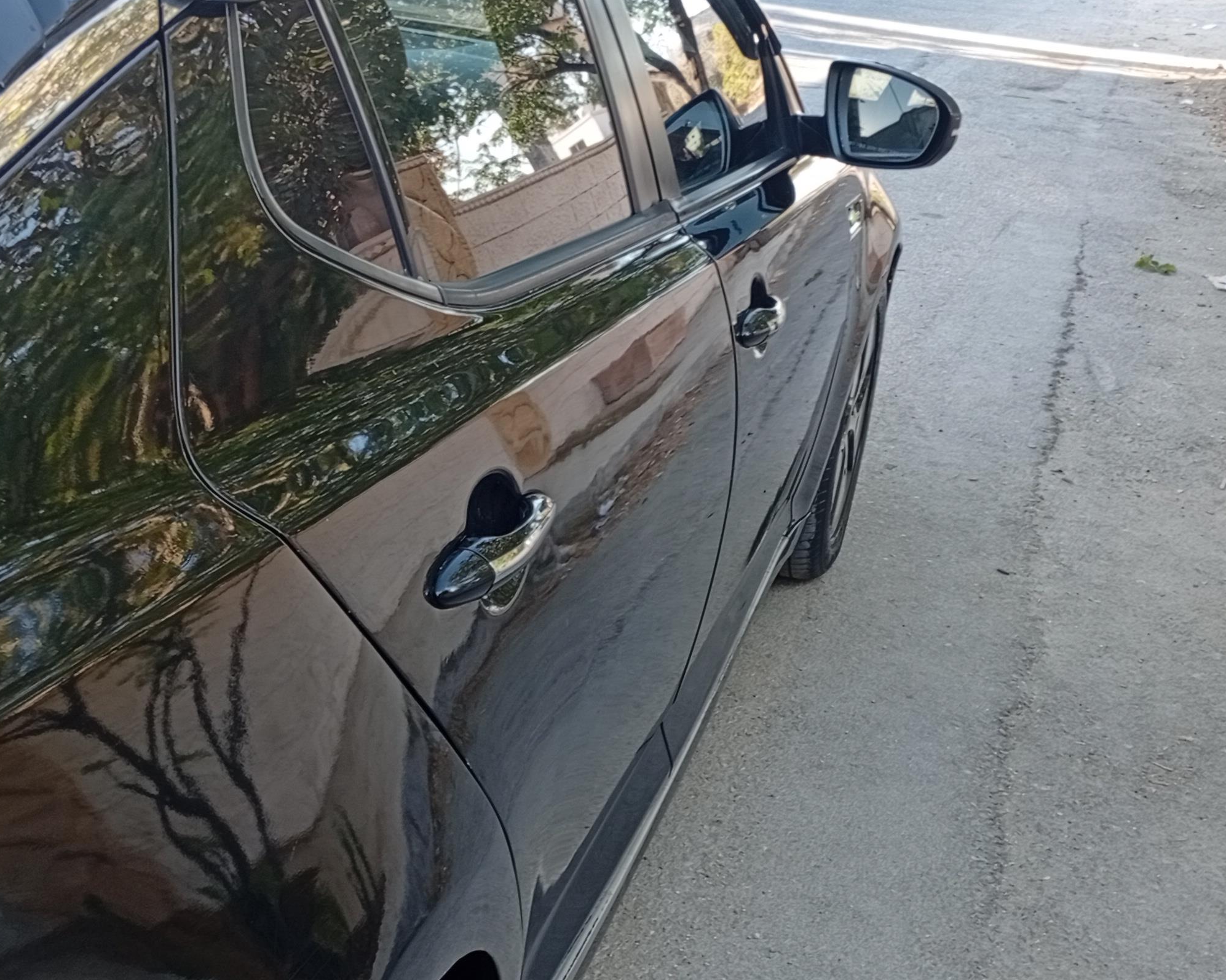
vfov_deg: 28.1
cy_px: 549
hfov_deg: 34.7
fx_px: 1959
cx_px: 530
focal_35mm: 54
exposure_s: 1/50
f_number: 1.8
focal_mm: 3.98
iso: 56
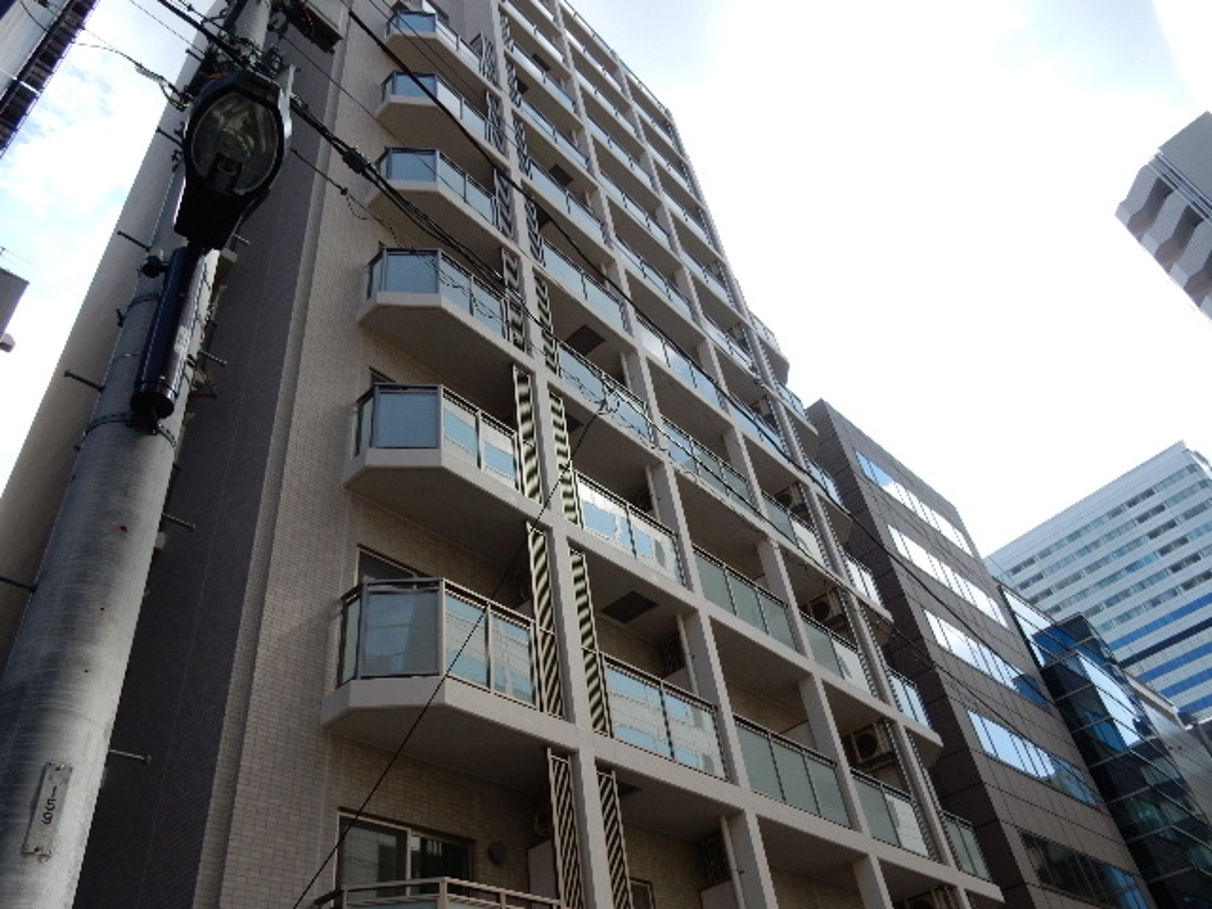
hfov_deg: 69.4
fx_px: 875
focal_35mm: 25
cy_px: 454
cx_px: 606
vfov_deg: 54.9
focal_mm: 4.5
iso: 125
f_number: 3.7
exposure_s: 1/800
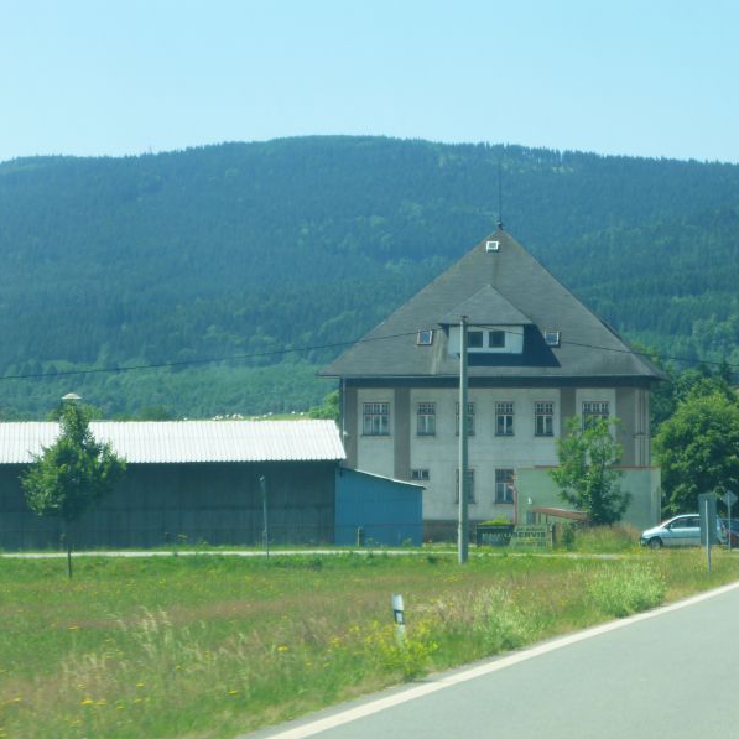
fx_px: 3261
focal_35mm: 135
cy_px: 369
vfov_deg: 12.9
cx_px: 473
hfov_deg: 12.9
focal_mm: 20.3
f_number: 5.8
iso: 100
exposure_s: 1/160
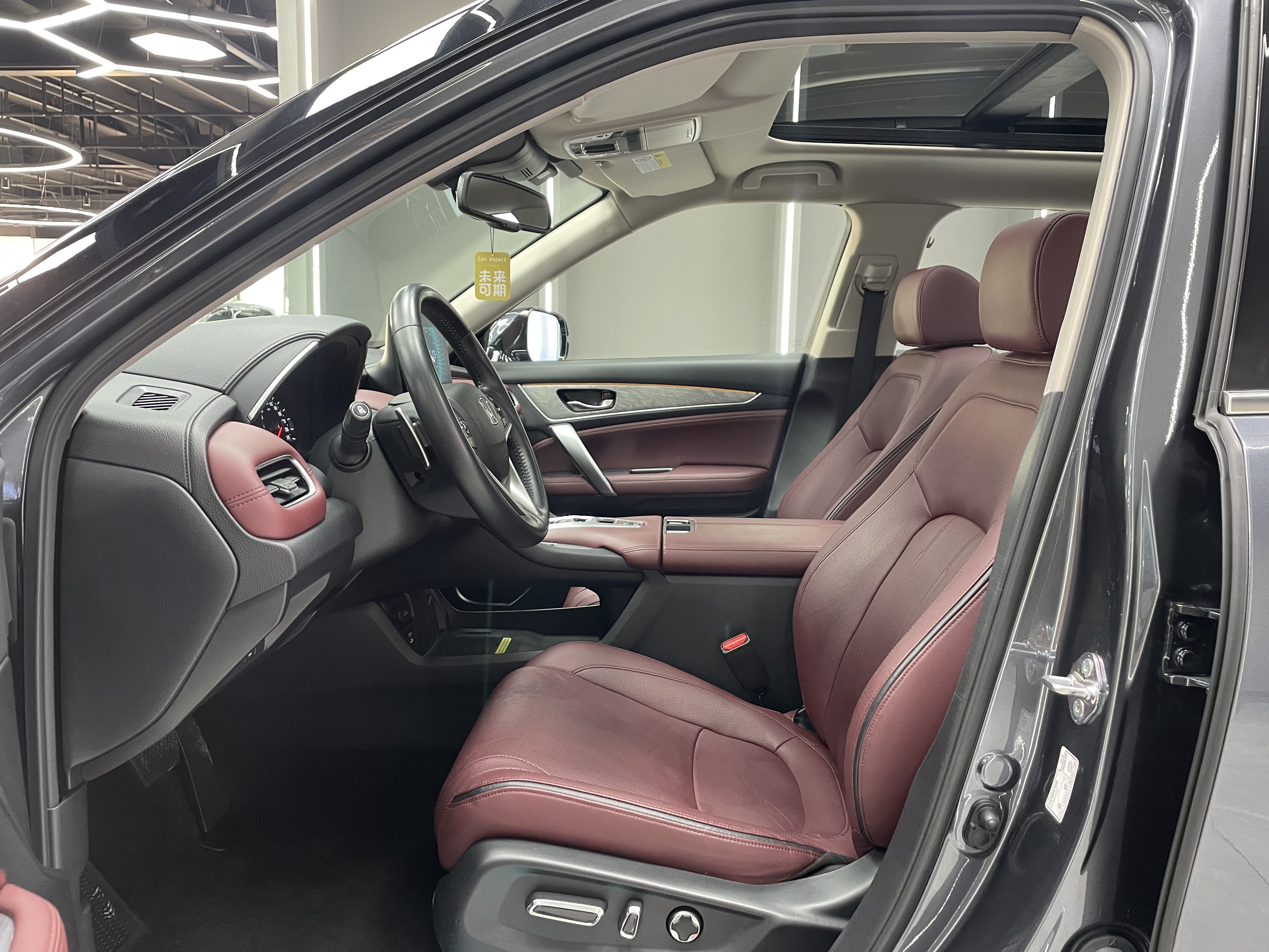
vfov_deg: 53.1
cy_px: 476
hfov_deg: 67.3
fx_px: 953
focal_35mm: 26
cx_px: 634
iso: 160
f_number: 1.6
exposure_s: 1/50
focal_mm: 4.2
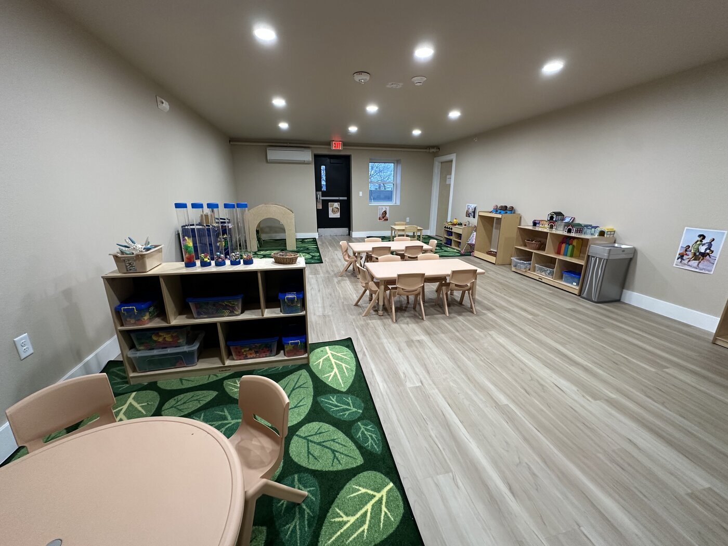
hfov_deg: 102.1
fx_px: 294
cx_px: 364
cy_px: 273
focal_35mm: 14
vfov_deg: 85.7
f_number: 2.2
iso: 200
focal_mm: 2.22
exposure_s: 1/60
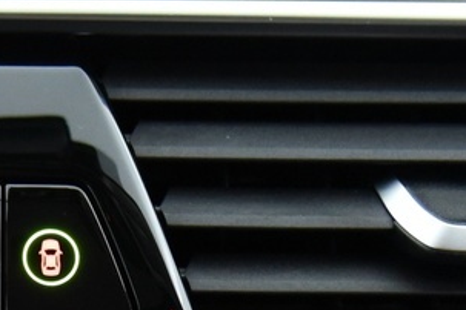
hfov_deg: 11.9
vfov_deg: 7.7
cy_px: 577
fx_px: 2213
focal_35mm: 171
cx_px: 31
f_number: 4
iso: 4000
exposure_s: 1/20
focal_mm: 32
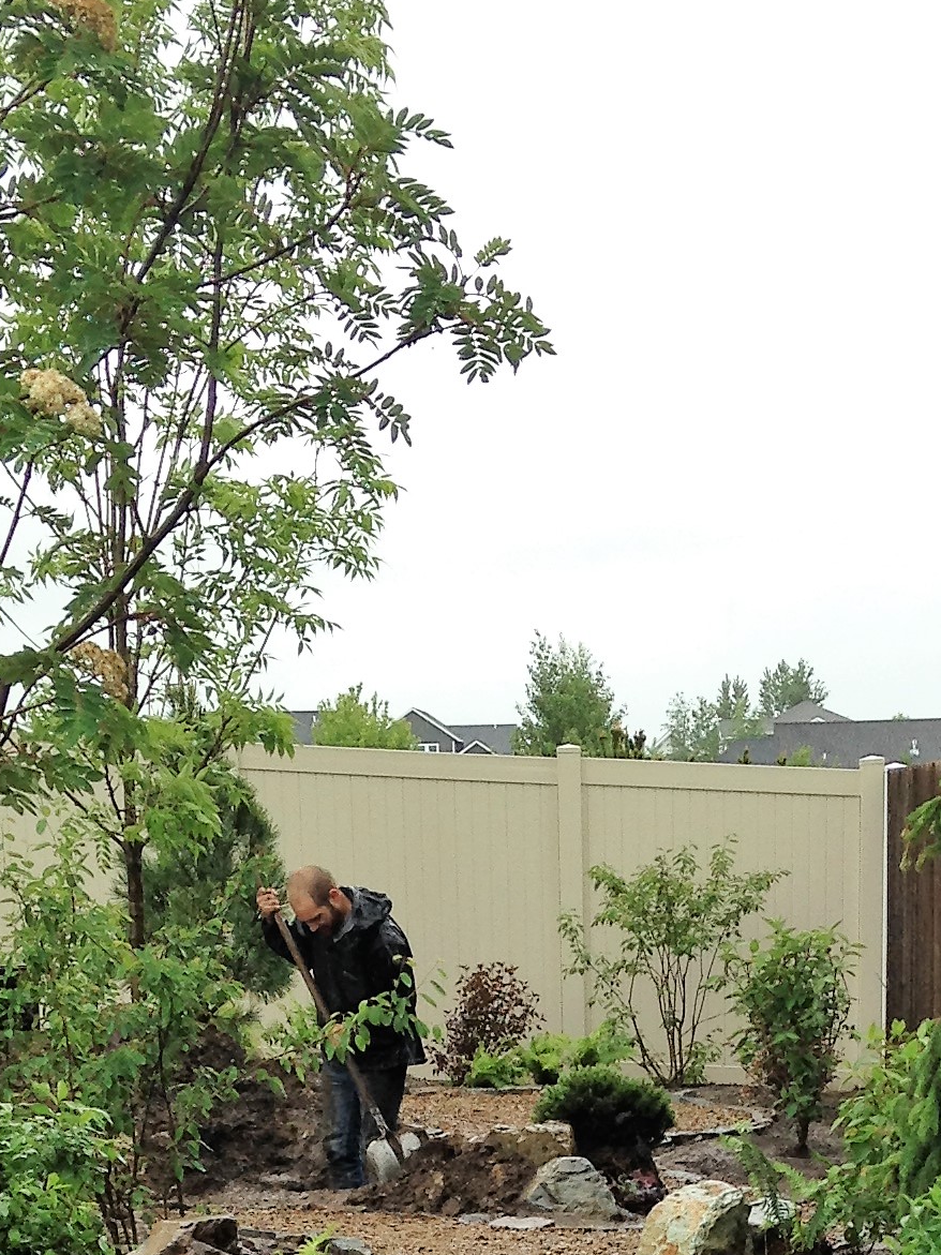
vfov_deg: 19.8
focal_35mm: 92
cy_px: 1573
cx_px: 633
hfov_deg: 16.0
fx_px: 3335
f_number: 2.4
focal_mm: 4.12
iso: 50
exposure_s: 1/417
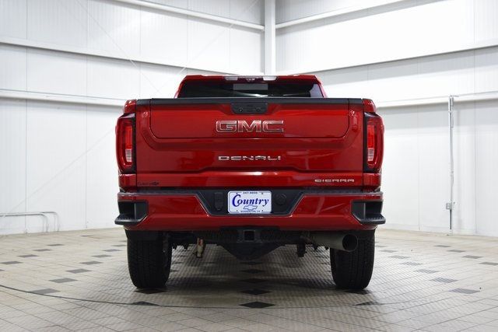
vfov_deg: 28.1
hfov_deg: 41.1
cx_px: 249
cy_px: 166
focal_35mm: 48
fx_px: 664
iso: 1600
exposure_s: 1/60
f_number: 4.5
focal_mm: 32
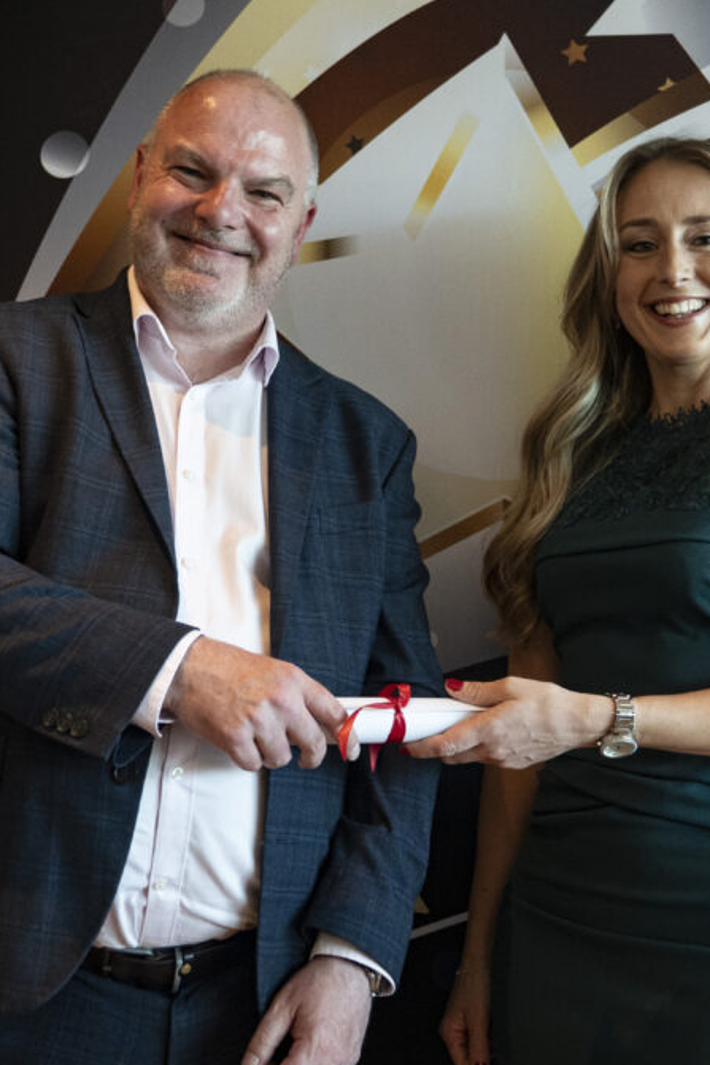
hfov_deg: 24.6
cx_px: 391
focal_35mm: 55
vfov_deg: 36.2
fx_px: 1626
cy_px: 538
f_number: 2.8
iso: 2000
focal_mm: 24
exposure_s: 1/60
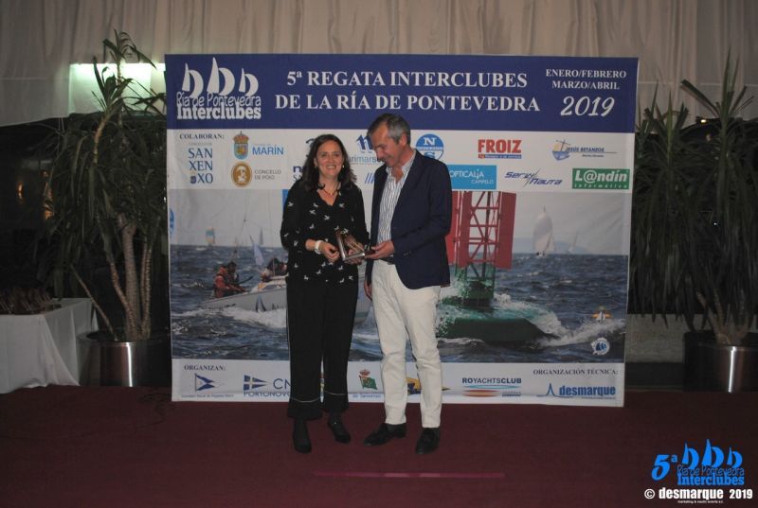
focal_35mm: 33
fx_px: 696
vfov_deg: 40.1
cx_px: 379
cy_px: 254
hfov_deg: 57.1
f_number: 4
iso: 200
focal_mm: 22
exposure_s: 1/60
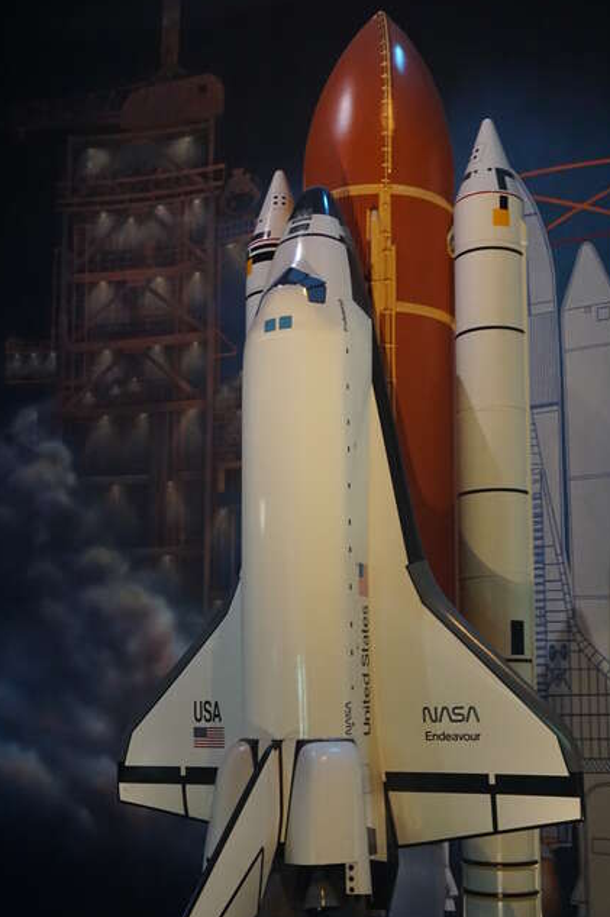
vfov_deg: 44.6
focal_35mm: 44
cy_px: 562
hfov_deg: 30.7
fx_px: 1111
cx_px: 356
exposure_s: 1/30
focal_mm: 23
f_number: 4
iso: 3200
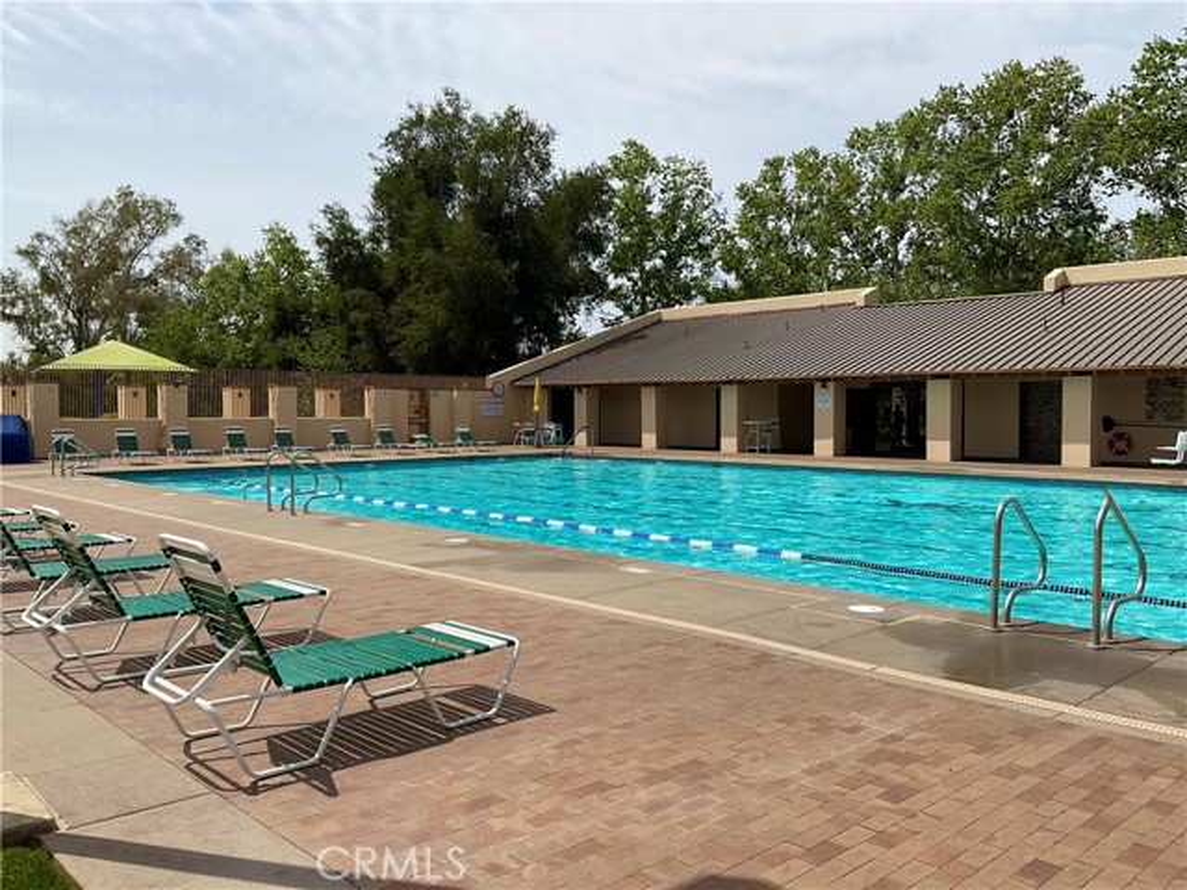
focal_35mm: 29
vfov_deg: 48.2
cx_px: 594
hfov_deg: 61.7
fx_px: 994
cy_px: 445
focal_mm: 3
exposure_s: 1/3534
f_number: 1.8
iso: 16
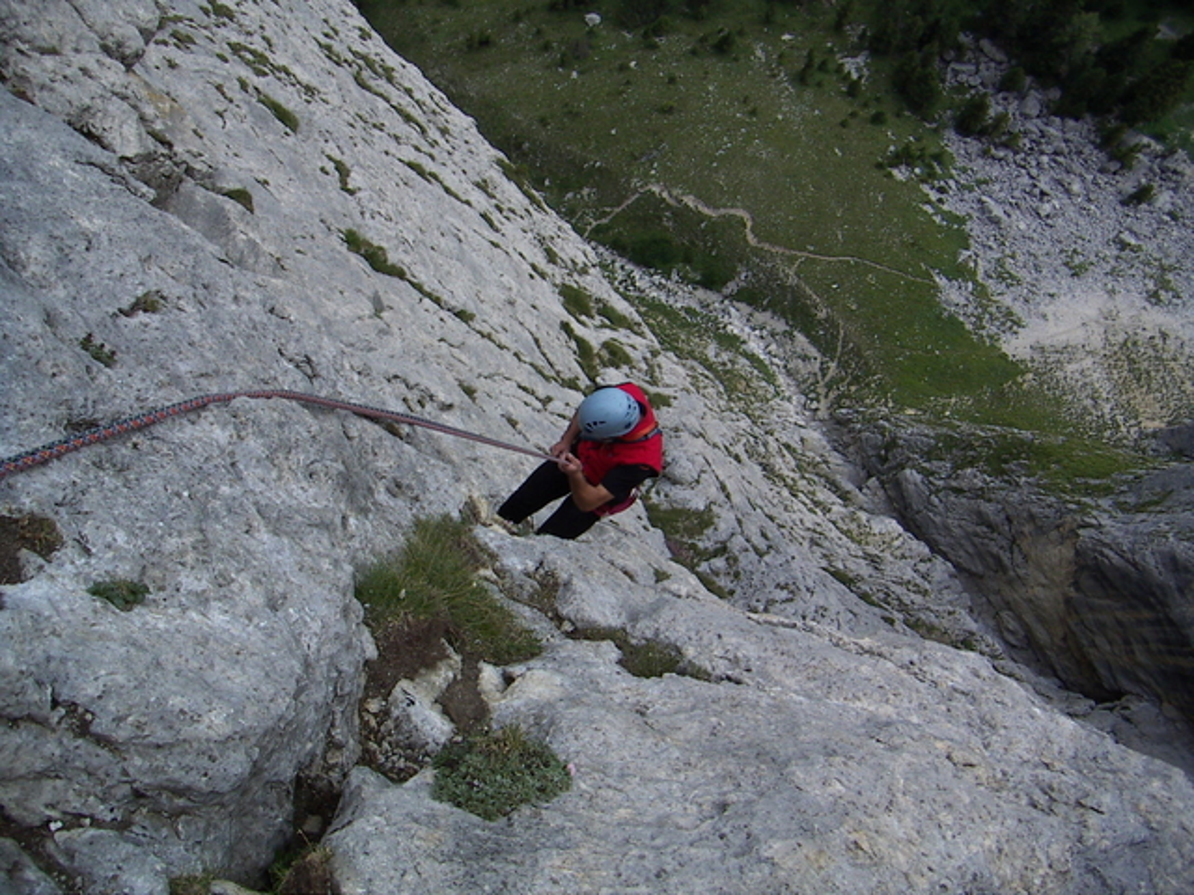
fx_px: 1242
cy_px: 448
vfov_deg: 39.7
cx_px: 597
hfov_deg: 51.4
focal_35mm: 36
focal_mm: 4.7
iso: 50
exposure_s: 1/400
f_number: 2.8
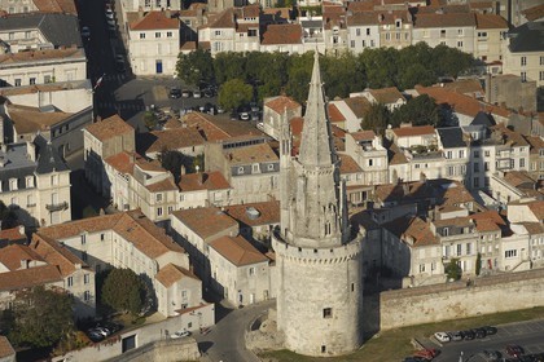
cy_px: 181
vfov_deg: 7.0
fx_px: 2946
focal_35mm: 195
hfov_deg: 10.5
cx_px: 272
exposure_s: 1/1000
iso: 100
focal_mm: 130
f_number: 5
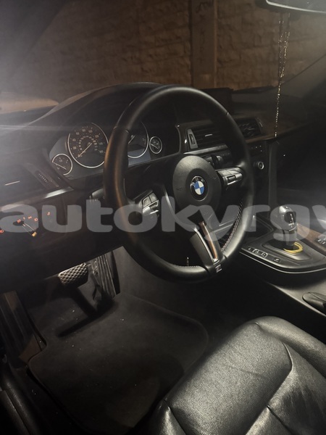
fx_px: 301
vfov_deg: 71.6
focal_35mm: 24
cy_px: 218
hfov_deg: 56.8
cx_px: 163
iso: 3200
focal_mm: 6.76
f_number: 1.78
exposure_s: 1/17
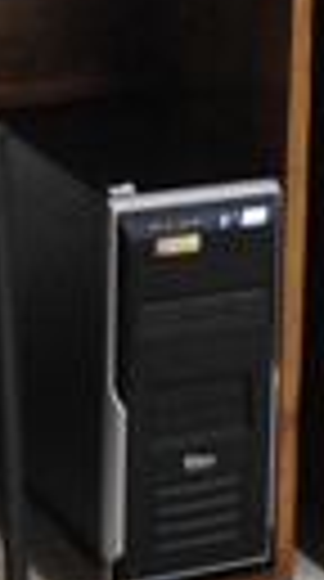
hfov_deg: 6.4
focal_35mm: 188
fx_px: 2888
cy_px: 103
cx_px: 396
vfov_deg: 11.4
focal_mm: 24
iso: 900
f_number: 3.8
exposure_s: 1/30
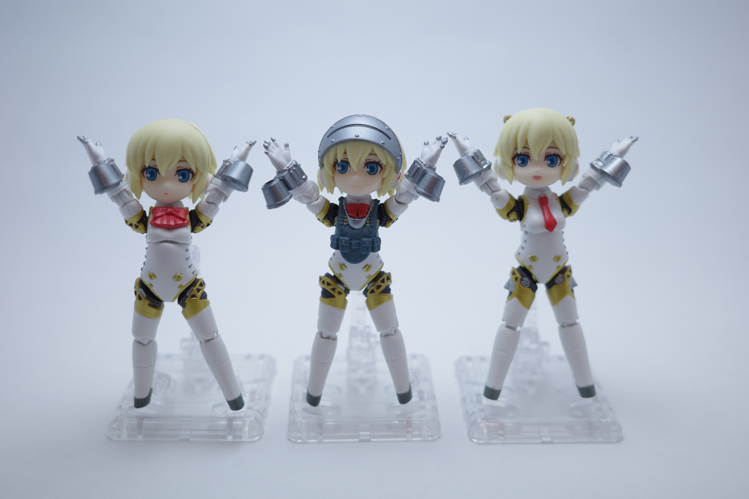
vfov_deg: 33.4
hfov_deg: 48.5
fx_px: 832
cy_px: 250
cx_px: 374
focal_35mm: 40
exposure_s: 1/100
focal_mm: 26
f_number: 2.8
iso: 100
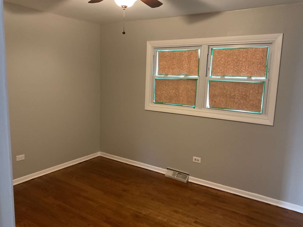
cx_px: 152
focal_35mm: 29
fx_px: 254
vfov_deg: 48.2
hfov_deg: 61.7
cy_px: 114
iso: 200
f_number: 1.8
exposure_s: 1/40
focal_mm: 3
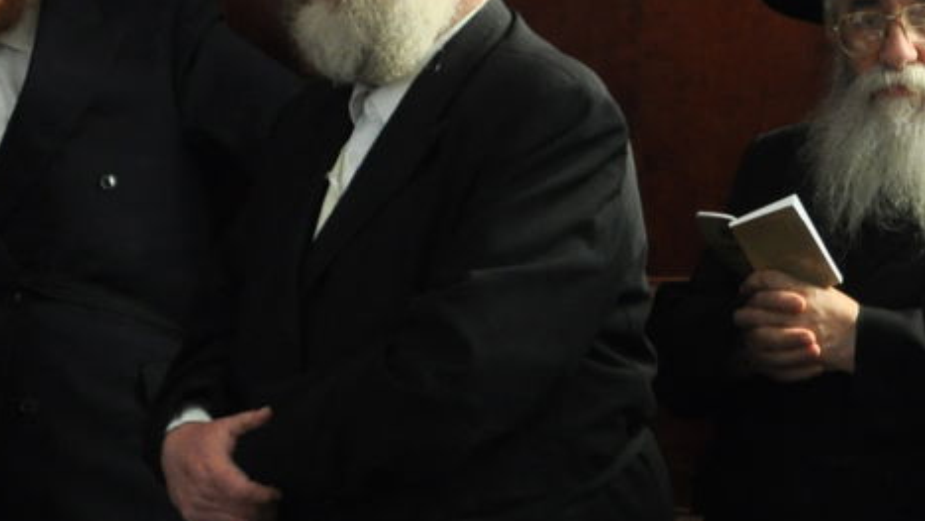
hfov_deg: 6.1
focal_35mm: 353
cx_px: 1046
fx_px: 8650
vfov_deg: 3.4
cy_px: 29
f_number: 5.6
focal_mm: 75
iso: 1000
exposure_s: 1/80
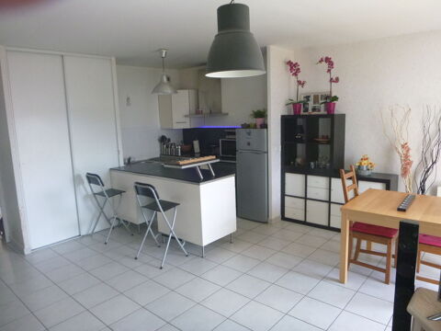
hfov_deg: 69.4
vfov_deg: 54.9
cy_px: 166
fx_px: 318
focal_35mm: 25
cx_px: 220
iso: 400
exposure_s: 1/60
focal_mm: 4.5
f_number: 3.9
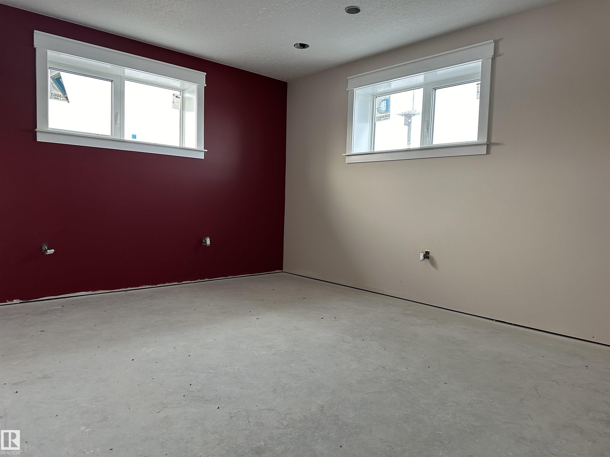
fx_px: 423
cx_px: 305
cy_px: 228
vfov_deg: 56.8
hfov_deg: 71.6
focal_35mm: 24
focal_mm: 6.86
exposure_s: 1/75
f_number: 1.78
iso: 250
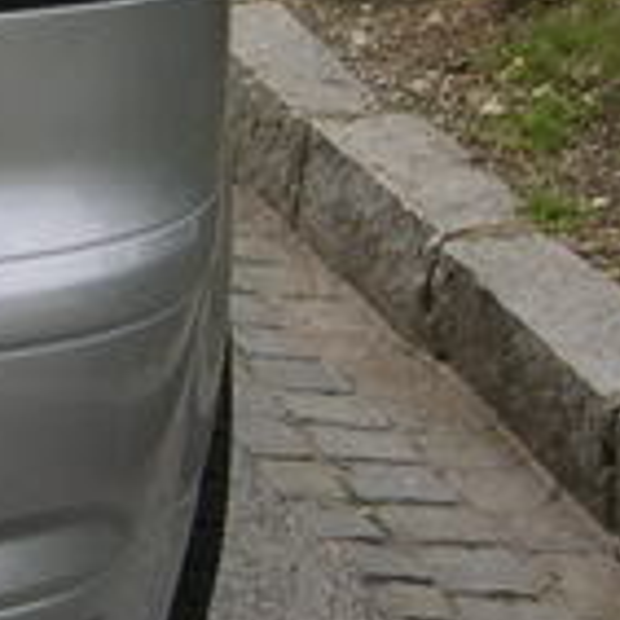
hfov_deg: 8.3
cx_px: -945
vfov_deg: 9.1
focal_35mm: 191
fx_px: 3870
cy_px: 132
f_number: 7.6
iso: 100
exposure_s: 1/76.1
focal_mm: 8
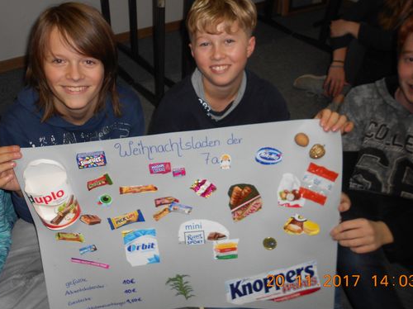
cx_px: 199
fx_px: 358
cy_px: 138
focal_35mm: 30
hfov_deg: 60.0
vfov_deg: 46.6
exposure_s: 1/25
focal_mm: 4.6
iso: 100
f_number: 3.2
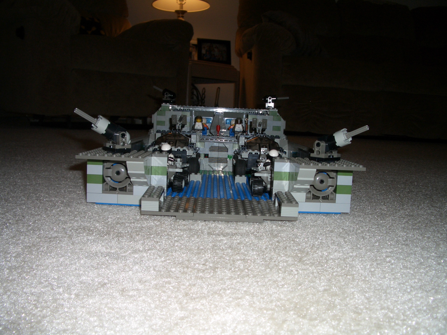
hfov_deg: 52.6
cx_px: 224
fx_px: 452
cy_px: 168
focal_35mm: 35
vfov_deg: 40.7
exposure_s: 1/60
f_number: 4.3
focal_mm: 5.8
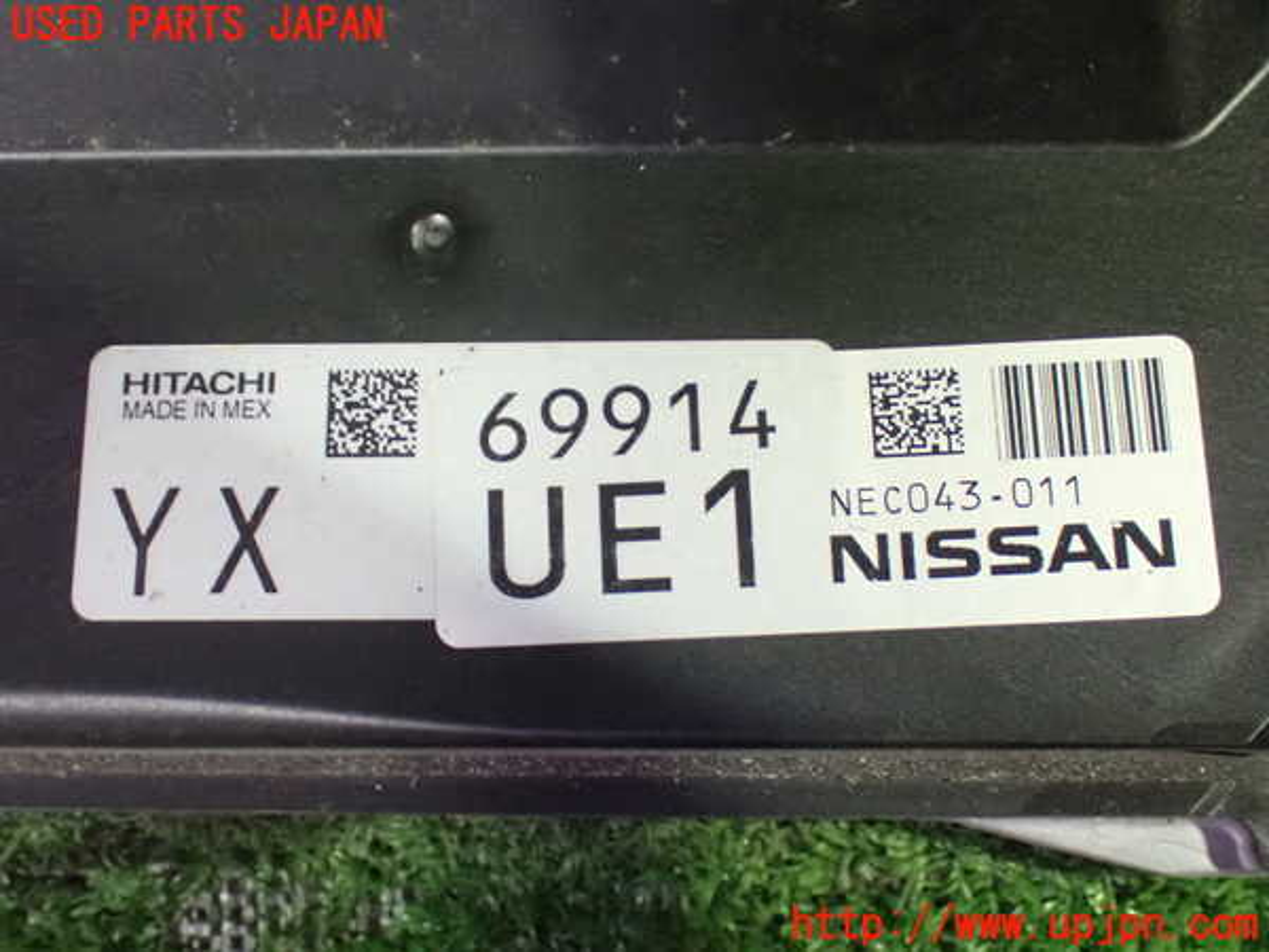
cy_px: 476
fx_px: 1613
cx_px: 634
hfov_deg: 42.9
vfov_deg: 32.9
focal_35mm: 44
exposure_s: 1/40
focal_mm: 7.84
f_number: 2.9
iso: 1600
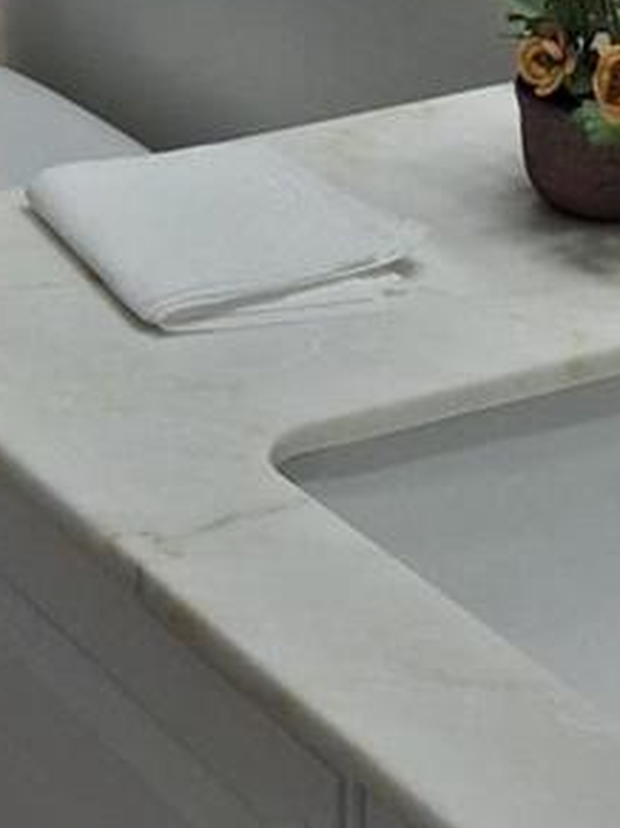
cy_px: 54
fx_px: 3155
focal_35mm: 132
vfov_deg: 14.8
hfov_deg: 11.1
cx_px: -37
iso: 25
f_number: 1.8
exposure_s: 1/120
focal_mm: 4.69
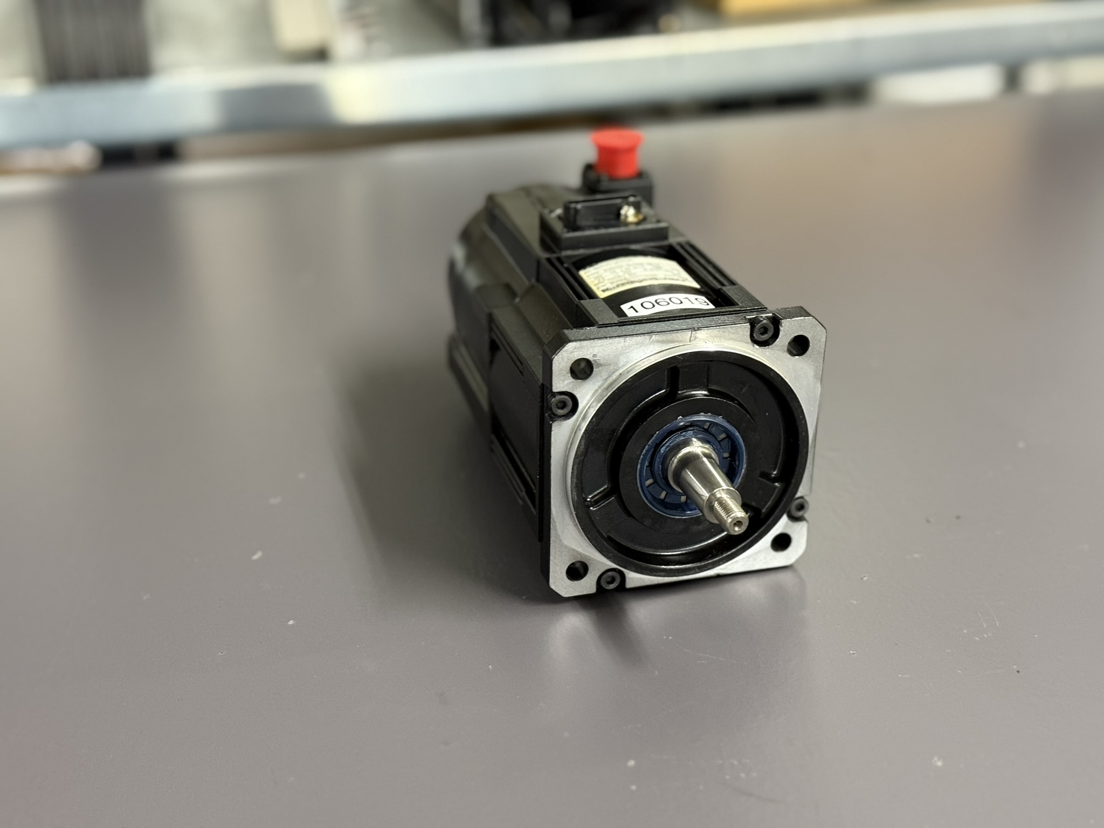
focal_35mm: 48
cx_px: 552
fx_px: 1531
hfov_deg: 39.7
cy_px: 414
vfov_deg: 30.3
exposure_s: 1/33
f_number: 1.78
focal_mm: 6.76
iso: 320
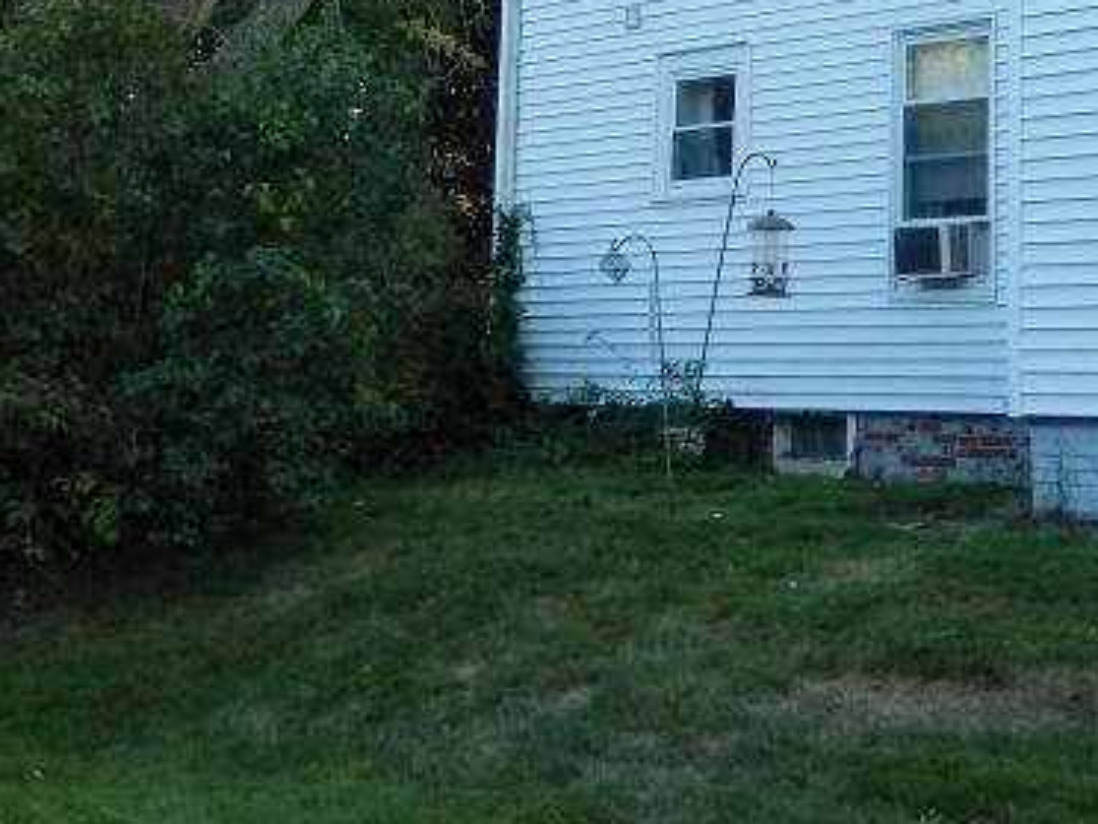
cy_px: -68
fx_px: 2442
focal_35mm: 77
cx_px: 776
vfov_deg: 18.5
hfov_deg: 25.1
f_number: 3.6
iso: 125
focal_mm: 5.1
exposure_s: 1/100
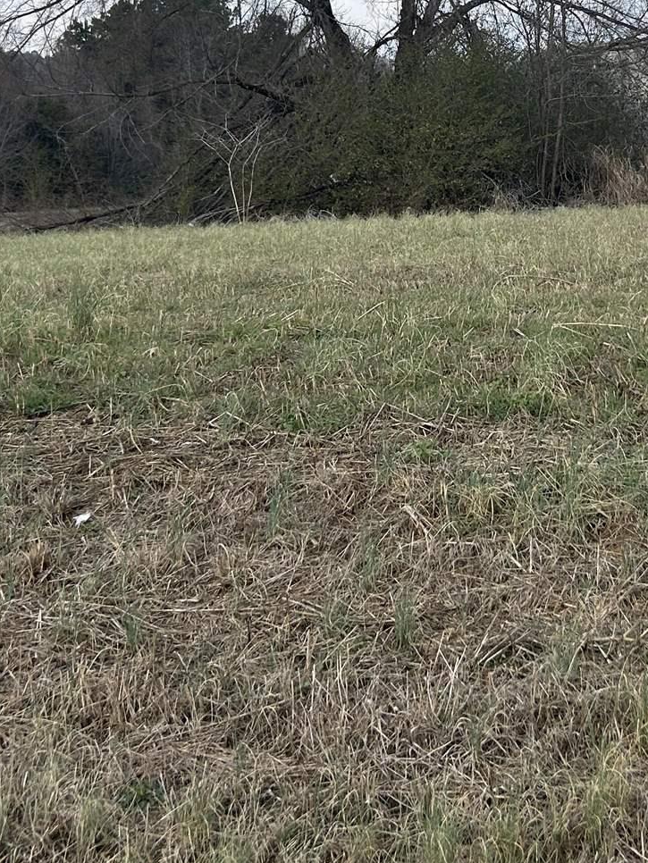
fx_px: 1547
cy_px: 113
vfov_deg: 30.1
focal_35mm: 62
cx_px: 567
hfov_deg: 23.1
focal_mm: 5.7
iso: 50
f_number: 1.5
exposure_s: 1/3077
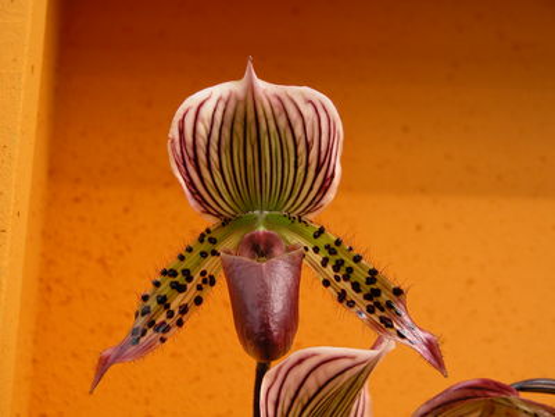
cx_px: 278
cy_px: 208
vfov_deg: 16.1
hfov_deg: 21.3
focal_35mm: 92
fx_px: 1475
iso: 100
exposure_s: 1/40.2
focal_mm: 23.7
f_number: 3.6
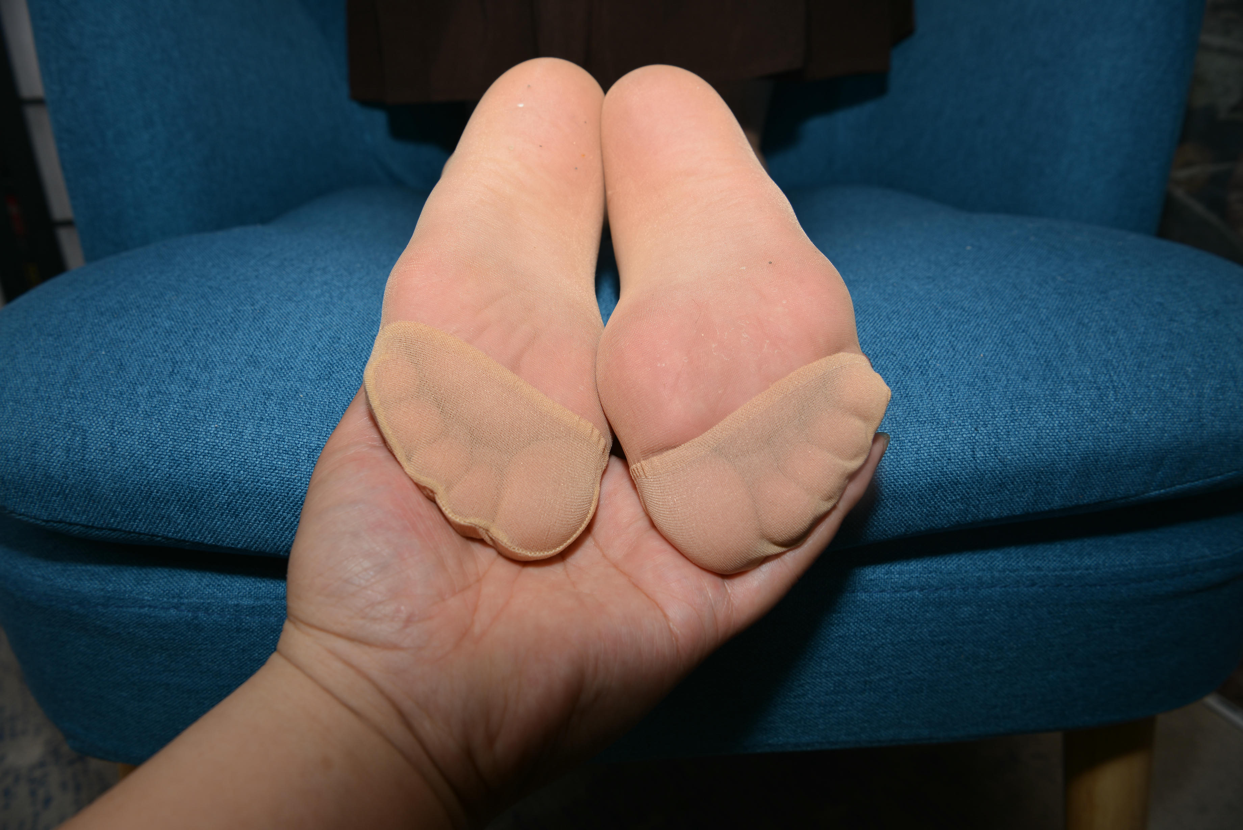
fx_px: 829
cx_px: 622
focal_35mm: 24
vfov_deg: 53.2
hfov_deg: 73.7
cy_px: 415
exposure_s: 1/125
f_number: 8
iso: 100
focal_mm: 24
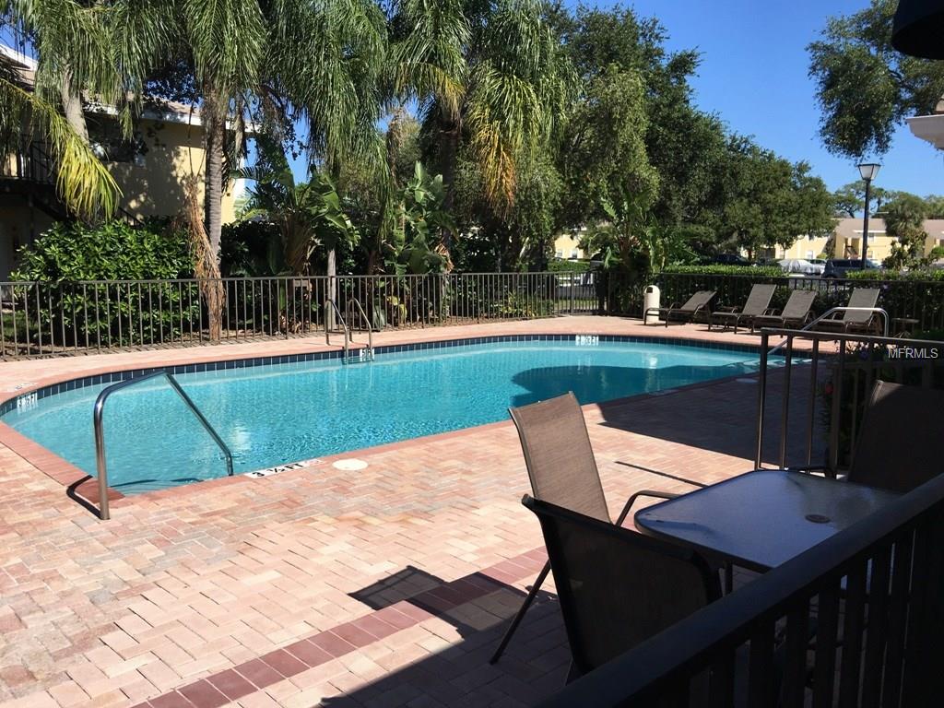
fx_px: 791
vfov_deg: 48.2
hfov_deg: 61.7
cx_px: 472
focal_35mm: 29
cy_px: 354
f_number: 2.2
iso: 25
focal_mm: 4.15
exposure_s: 1/1832
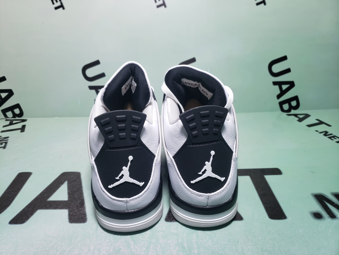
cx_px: 170
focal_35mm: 26
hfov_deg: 67.3
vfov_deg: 53.1
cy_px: 128
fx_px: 255
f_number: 1.5
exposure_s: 1/316
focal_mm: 4.3
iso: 50
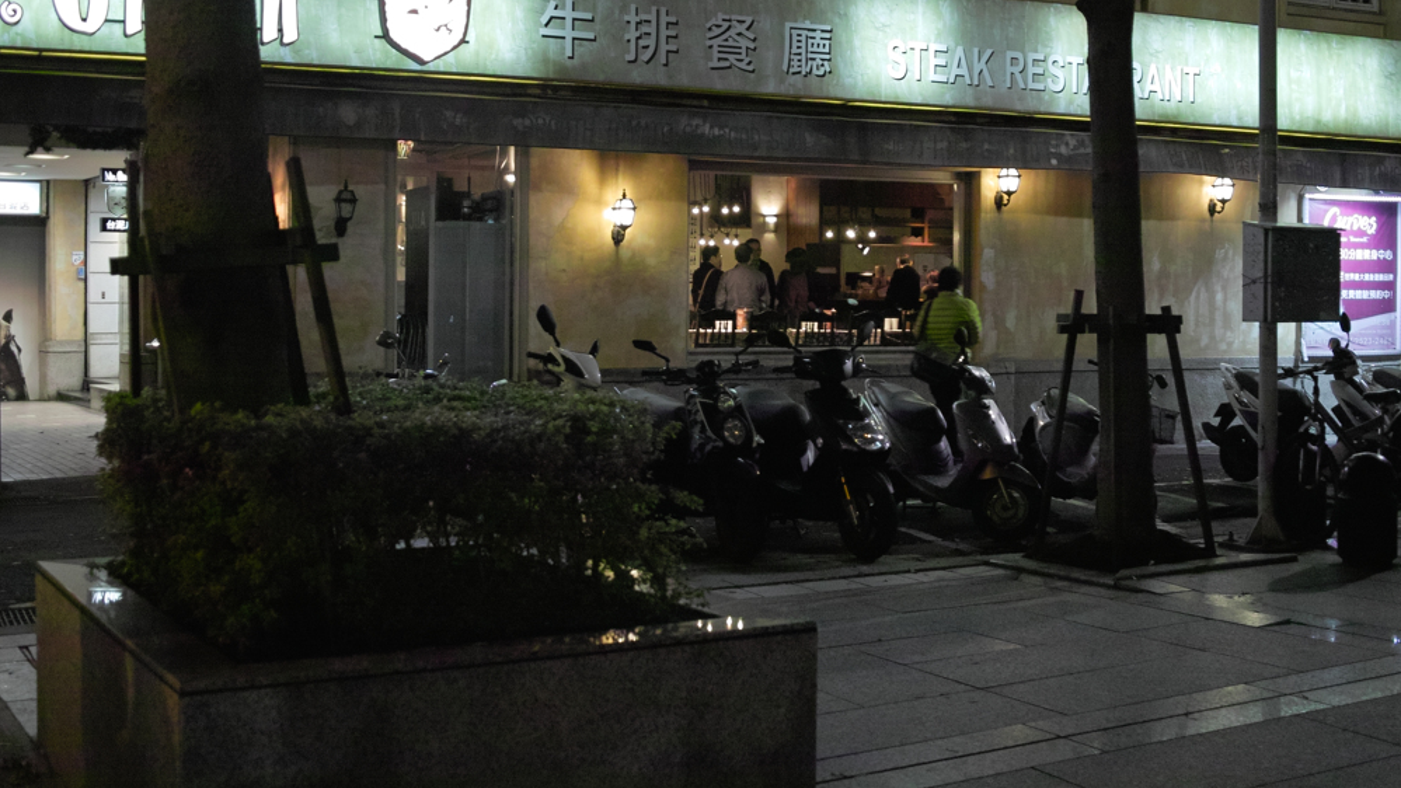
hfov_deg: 46.4
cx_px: 698
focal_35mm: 44
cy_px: 330
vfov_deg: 27.1
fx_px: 1635
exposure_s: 1/40
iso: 800
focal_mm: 24.2
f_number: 2.8
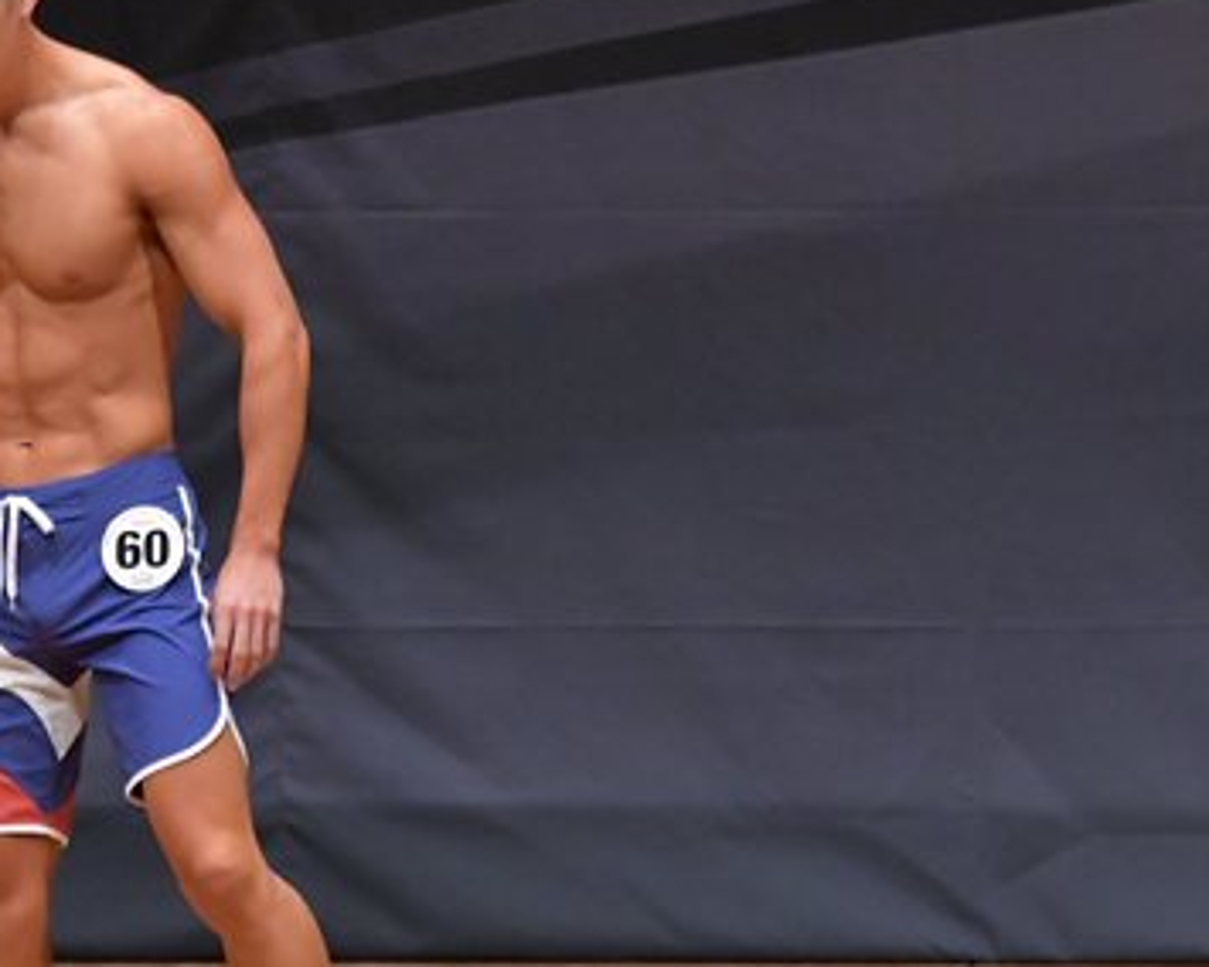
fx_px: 20897
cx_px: 141
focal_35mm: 584
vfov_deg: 2.7
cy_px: 558
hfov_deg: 3.3
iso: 6400
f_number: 5.6
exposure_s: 1/400
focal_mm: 190
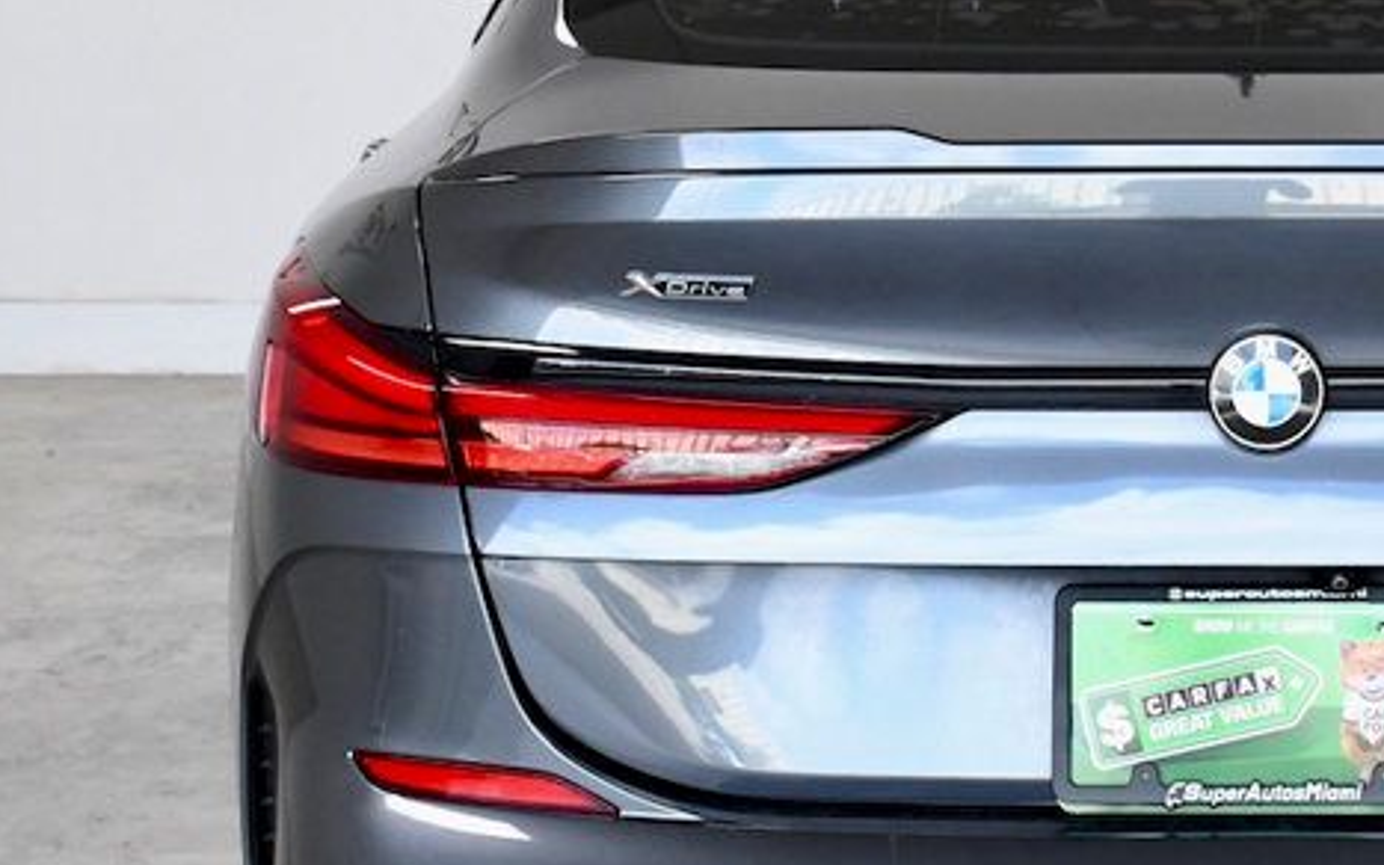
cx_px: 1245
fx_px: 4300
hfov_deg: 18.0
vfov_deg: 11.5
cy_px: 384
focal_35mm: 114
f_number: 10
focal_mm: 34
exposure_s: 1/400
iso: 2500
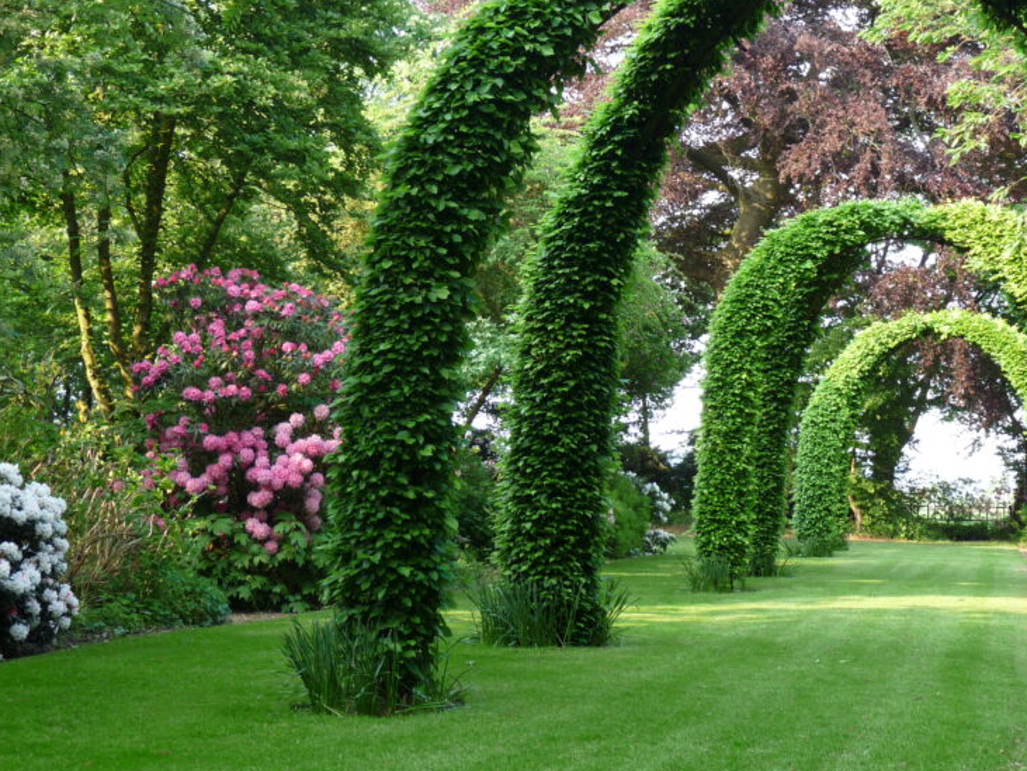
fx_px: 1870
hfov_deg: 30.7
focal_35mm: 63
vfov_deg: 23.2
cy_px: 286
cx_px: 572
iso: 100
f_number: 3.2
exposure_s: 1/60
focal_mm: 8
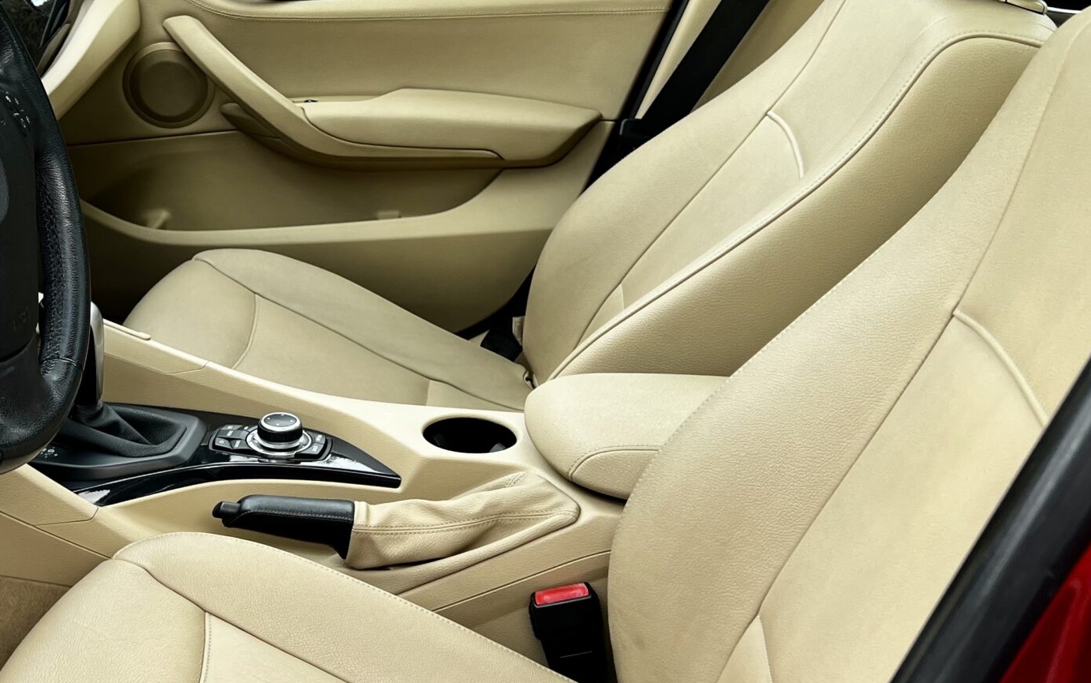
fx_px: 1517
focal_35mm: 51
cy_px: 381
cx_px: 175
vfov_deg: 25.3
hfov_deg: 37.7
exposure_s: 1/121
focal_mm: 5.7
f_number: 1.5
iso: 40
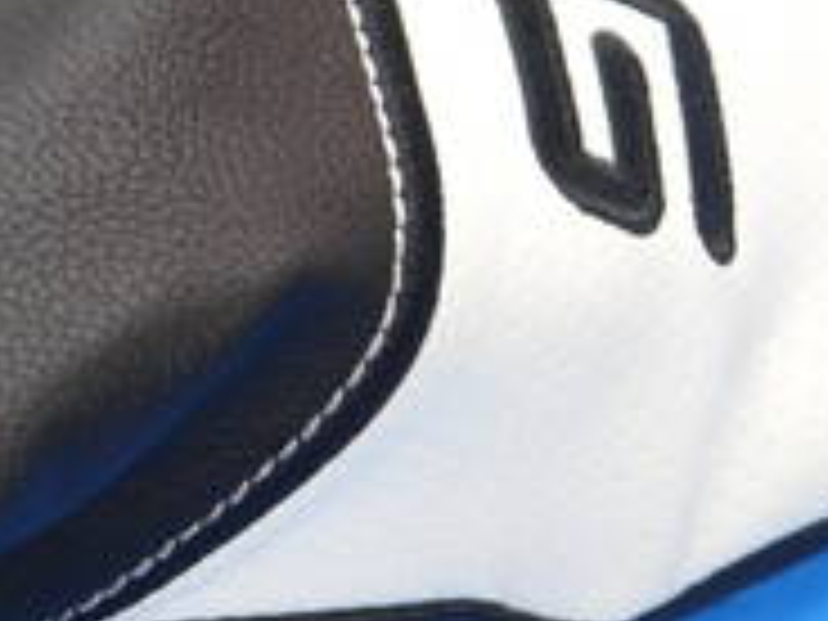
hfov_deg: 8.2
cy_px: 266
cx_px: -369
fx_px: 5645
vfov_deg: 6.3
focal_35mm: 236
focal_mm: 34
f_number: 5.2
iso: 800
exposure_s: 1/80
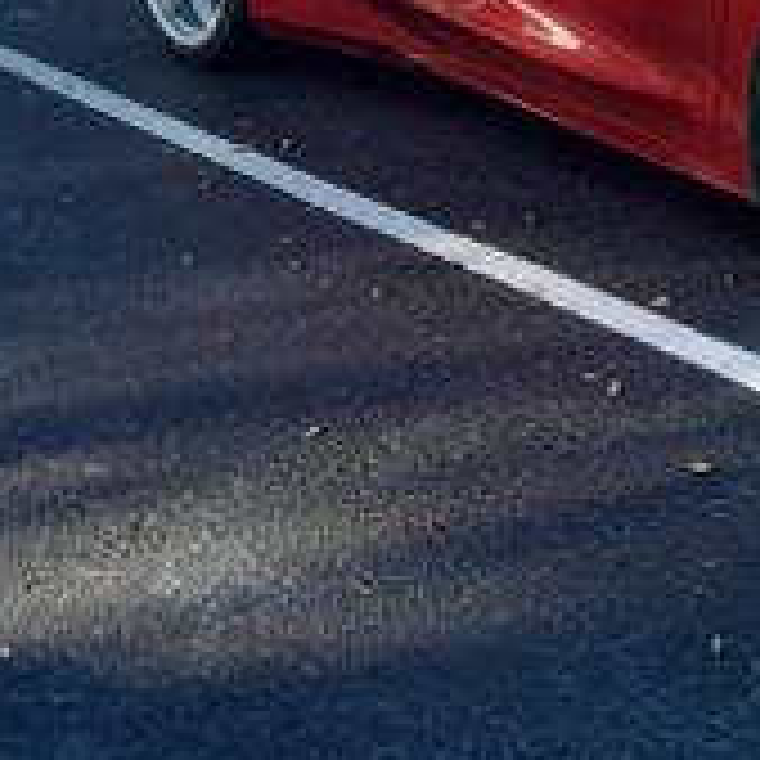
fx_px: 1764
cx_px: 863
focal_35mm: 71
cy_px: -27
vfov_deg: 23.2
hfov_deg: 22.7
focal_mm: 4
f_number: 1.8
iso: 40
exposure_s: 1/60
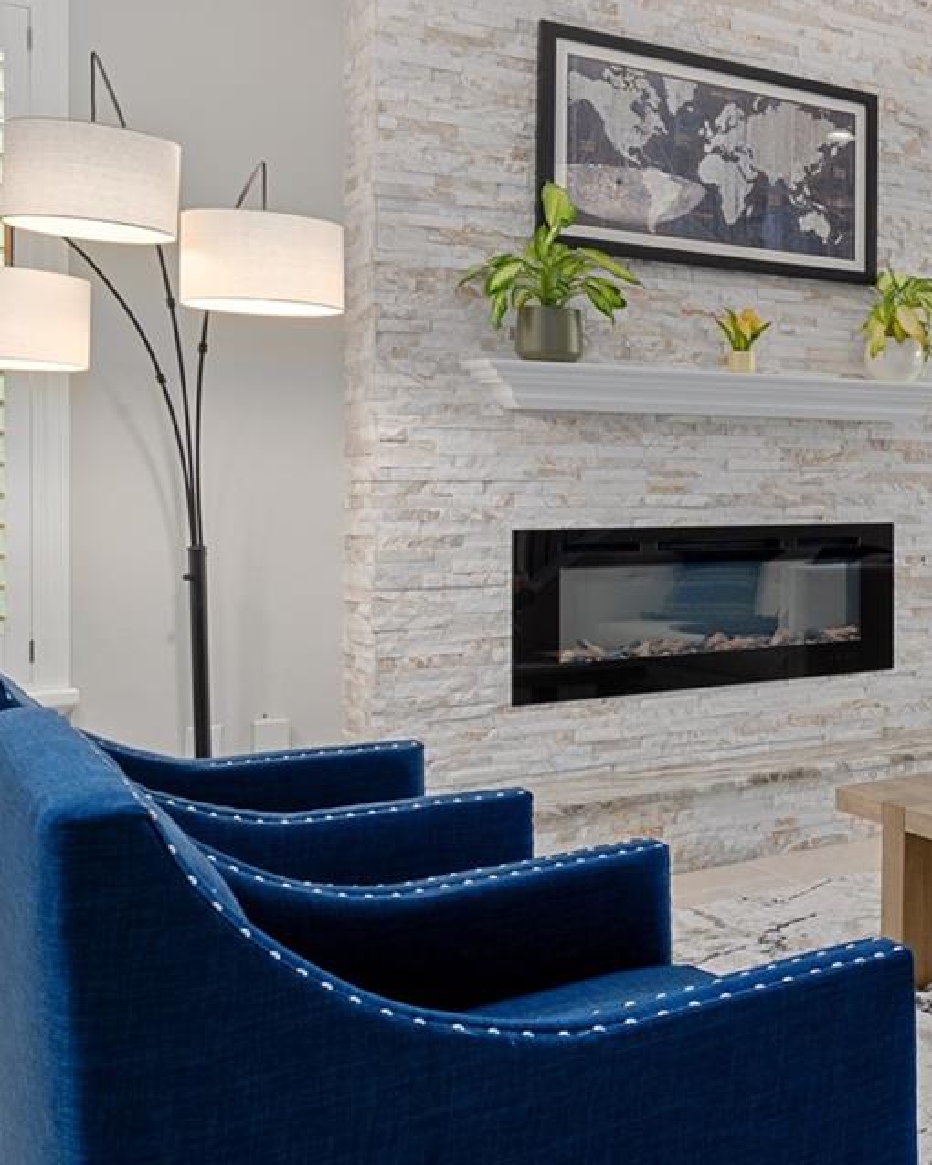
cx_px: 1228
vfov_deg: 45.7
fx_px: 1380
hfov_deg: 29.6
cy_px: 502
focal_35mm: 40
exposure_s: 1/5
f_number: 9
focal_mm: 17
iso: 320
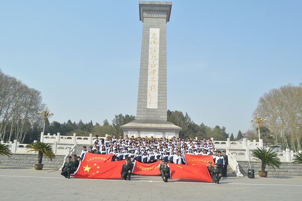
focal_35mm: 30
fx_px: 251
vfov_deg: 43.5
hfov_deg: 62.0
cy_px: 100
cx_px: 151
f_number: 11
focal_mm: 20
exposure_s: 1/125
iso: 100
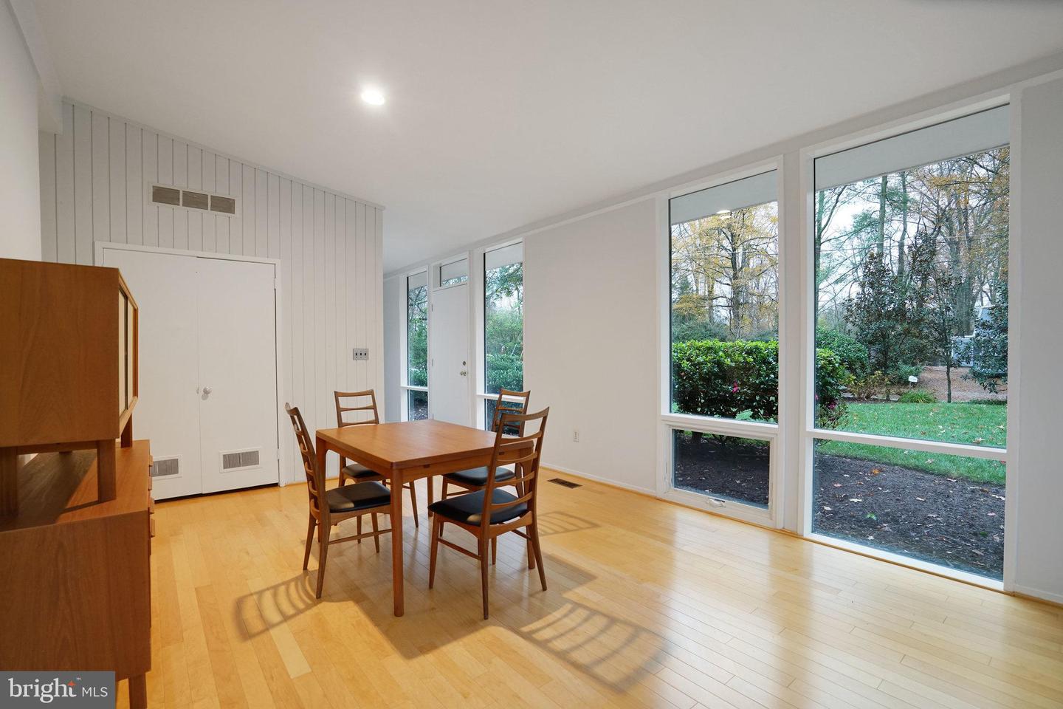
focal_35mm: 16
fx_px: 472
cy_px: 354
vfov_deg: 73.7
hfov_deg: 96.7
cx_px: 532
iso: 1250
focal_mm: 16
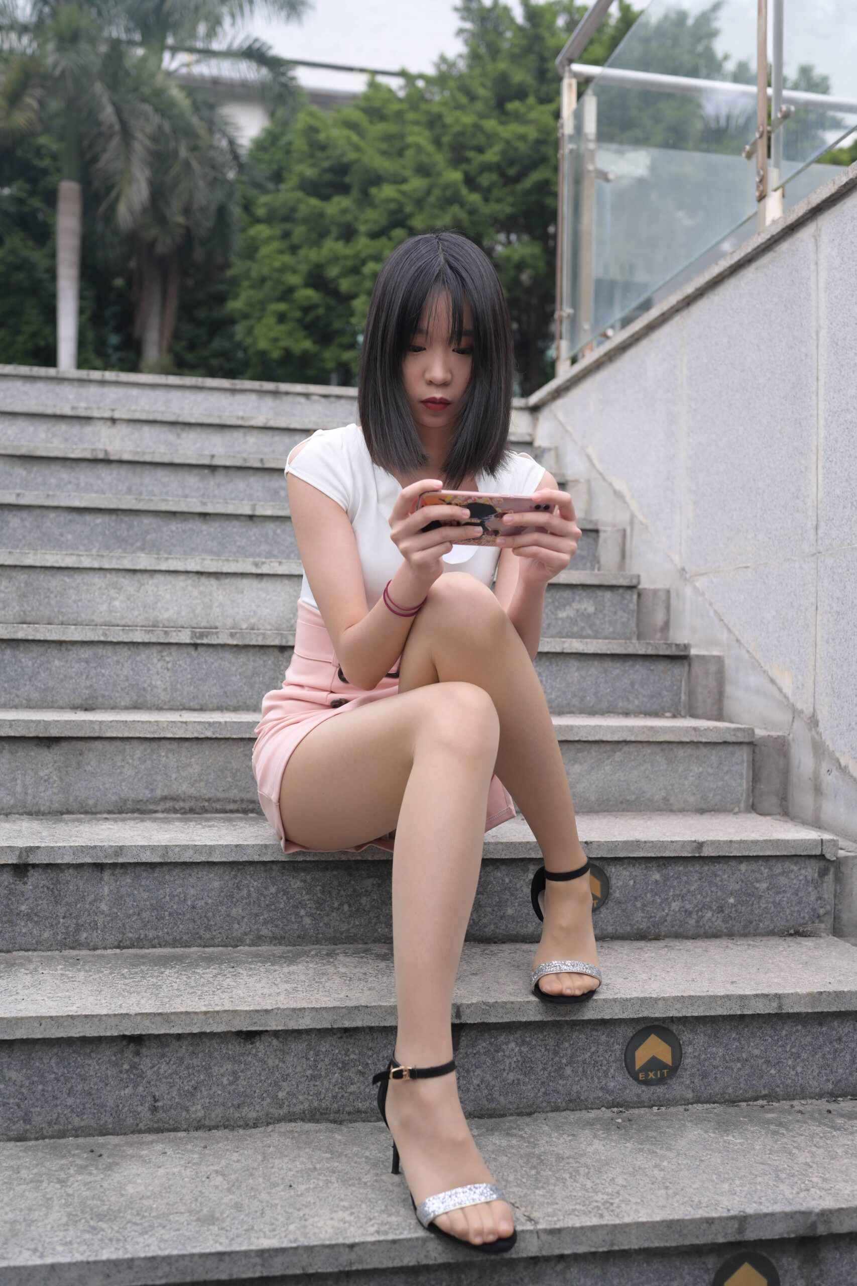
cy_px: 643
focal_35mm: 35
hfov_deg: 37.9
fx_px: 1250
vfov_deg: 54.4
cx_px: 428
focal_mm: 35
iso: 400
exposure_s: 1/1250
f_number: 3.5
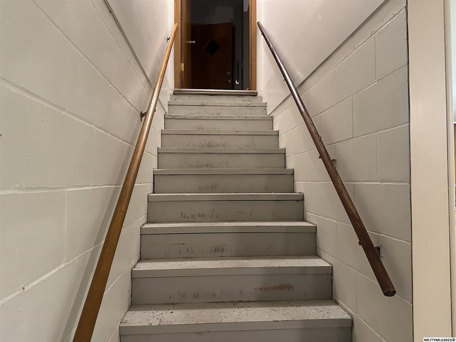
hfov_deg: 71.6
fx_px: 316
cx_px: 228
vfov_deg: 56.8
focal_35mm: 24
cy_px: 171
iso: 800
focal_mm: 6.86
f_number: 1.78
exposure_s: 1/60
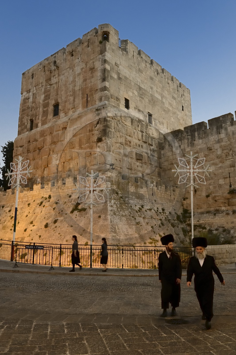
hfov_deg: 46.4
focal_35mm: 28
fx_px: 275
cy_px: 178
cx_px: 118
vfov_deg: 65.5
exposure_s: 1/40
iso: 1600
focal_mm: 28
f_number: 5
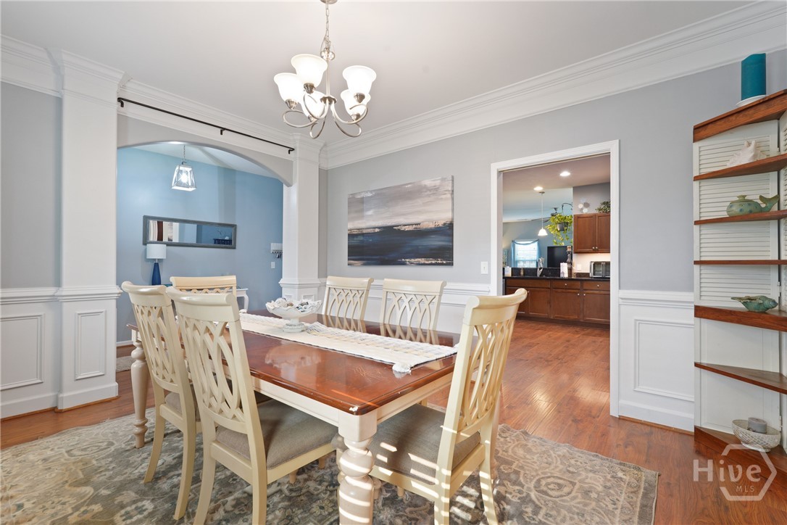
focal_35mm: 16
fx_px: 350
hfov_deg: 96.7
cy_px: 262
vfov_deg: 73.7
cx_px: 394
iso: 320
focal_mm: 16
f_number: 9
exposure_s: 1
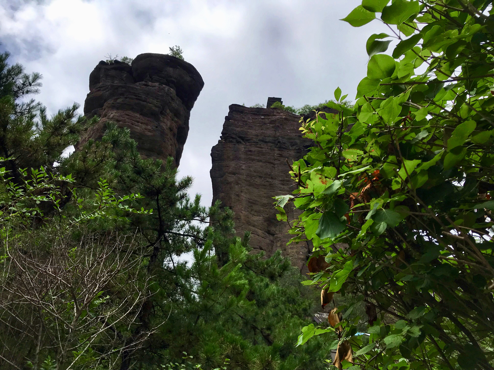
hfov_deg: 63.4
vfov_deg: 49.7
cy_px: 185
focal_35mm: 28
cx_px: 247
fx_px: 400
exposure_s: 1/4808
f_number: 1.8
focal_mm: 3.99
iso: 20
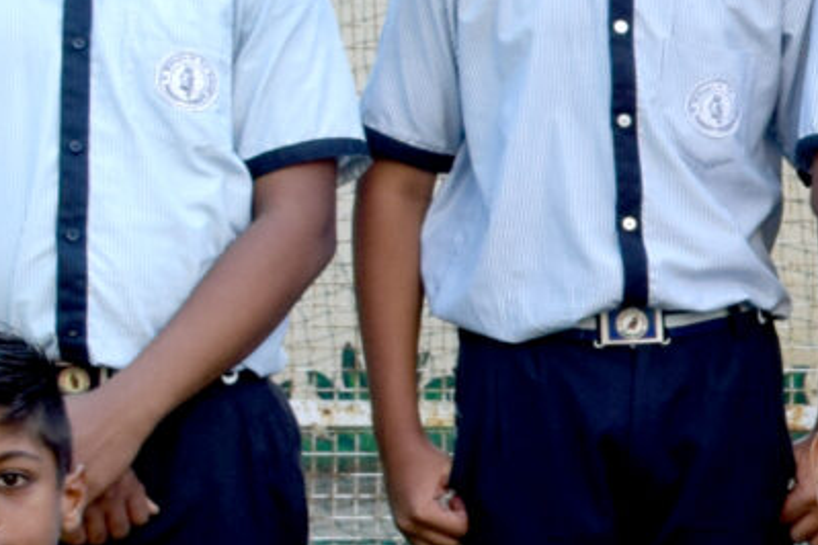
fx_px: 5680
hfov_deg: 7.6
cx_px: 2089
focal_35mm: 250
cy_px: 495
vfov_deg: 5.5
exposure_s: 1/250
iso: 280
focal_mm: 26
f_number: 8
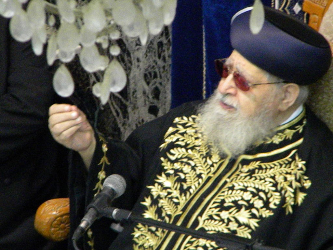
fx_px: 3223
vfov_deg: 4.4
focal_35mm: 335
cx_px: 166
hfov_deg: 5.9
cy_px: 125
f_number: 5.4
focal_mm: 60.7
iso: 2916
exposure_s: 1/68.8
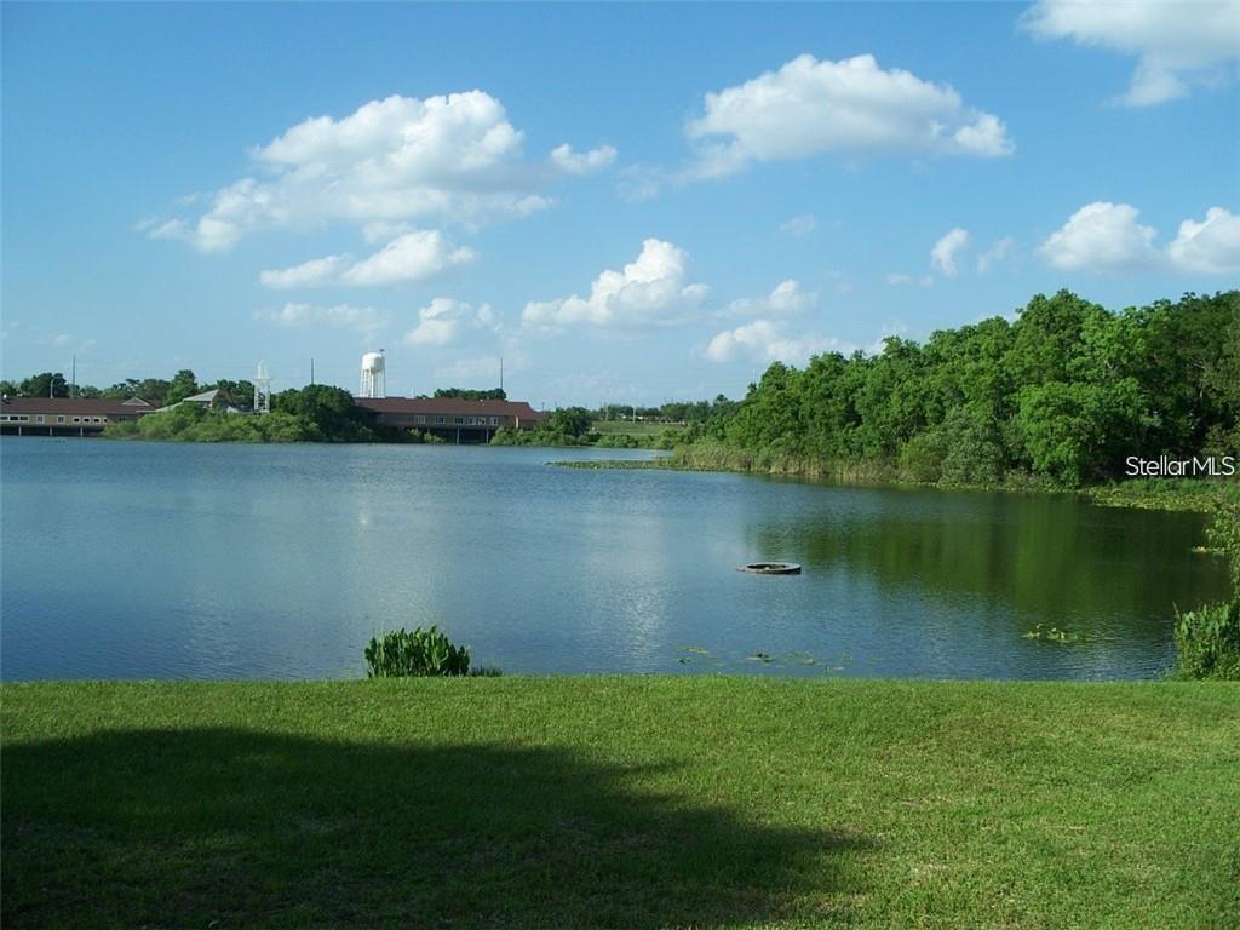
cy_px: 465
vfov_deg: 38.7
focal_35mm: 37
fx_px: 1325
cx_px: 620
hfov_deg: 50.1
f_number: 4
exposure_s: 1/500
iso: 64
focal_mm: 7.8
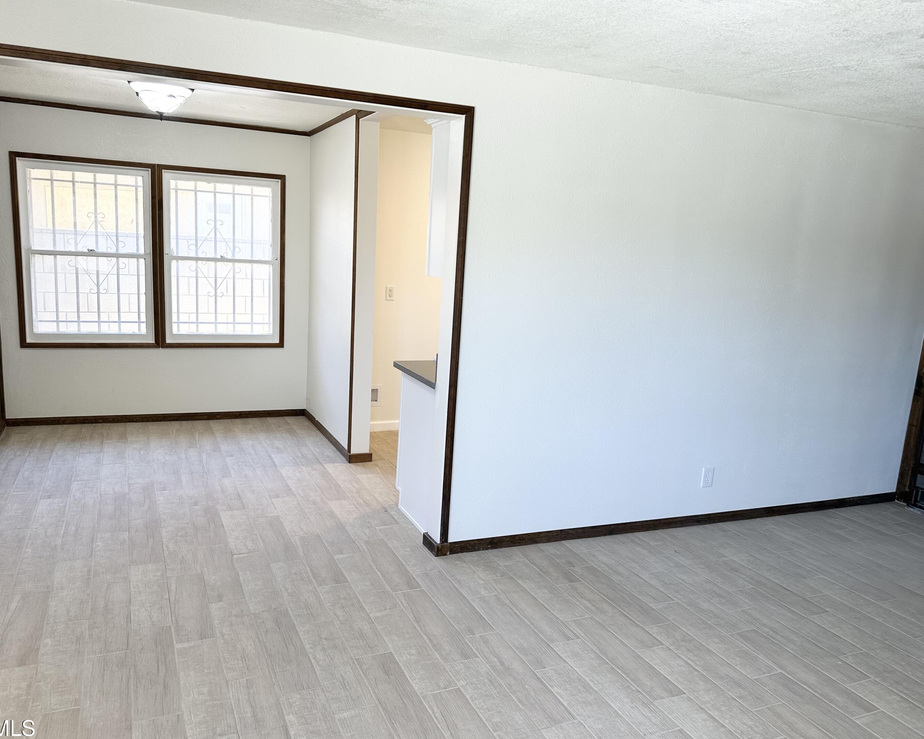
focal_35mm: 26
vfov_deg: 54.9
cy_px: 379
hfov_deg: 65.9
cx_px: 424
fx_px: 711
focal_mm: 6.86
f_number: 1.78
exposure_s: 1/120
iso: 100
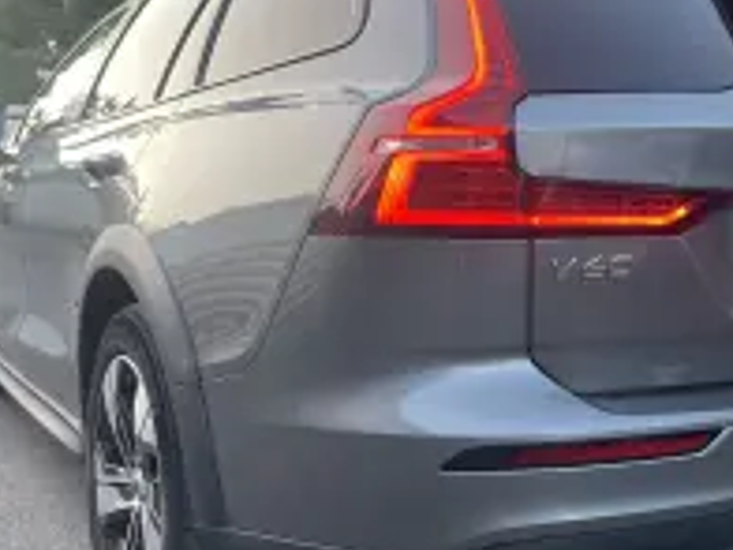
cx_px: 512
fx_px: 974
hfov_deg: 40.5
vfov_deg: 31.5
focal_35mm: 46
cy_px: 266
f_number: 1.6
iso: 125
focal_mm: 5.1
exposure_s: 1/121
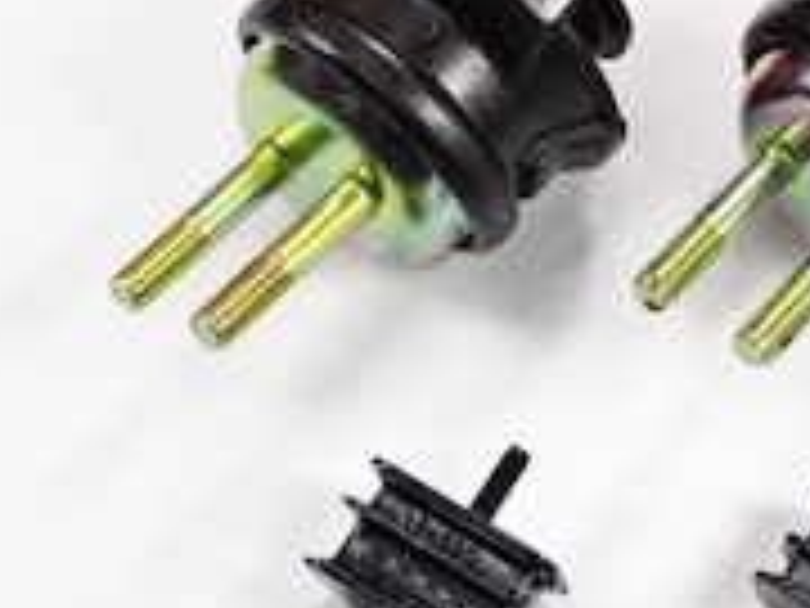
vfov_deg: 15.1
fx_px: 2293
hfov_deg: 19.8
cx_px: 684
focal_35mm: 98
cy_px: 297
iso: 200
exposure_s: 1/50
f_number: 4.5
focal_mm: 7.58
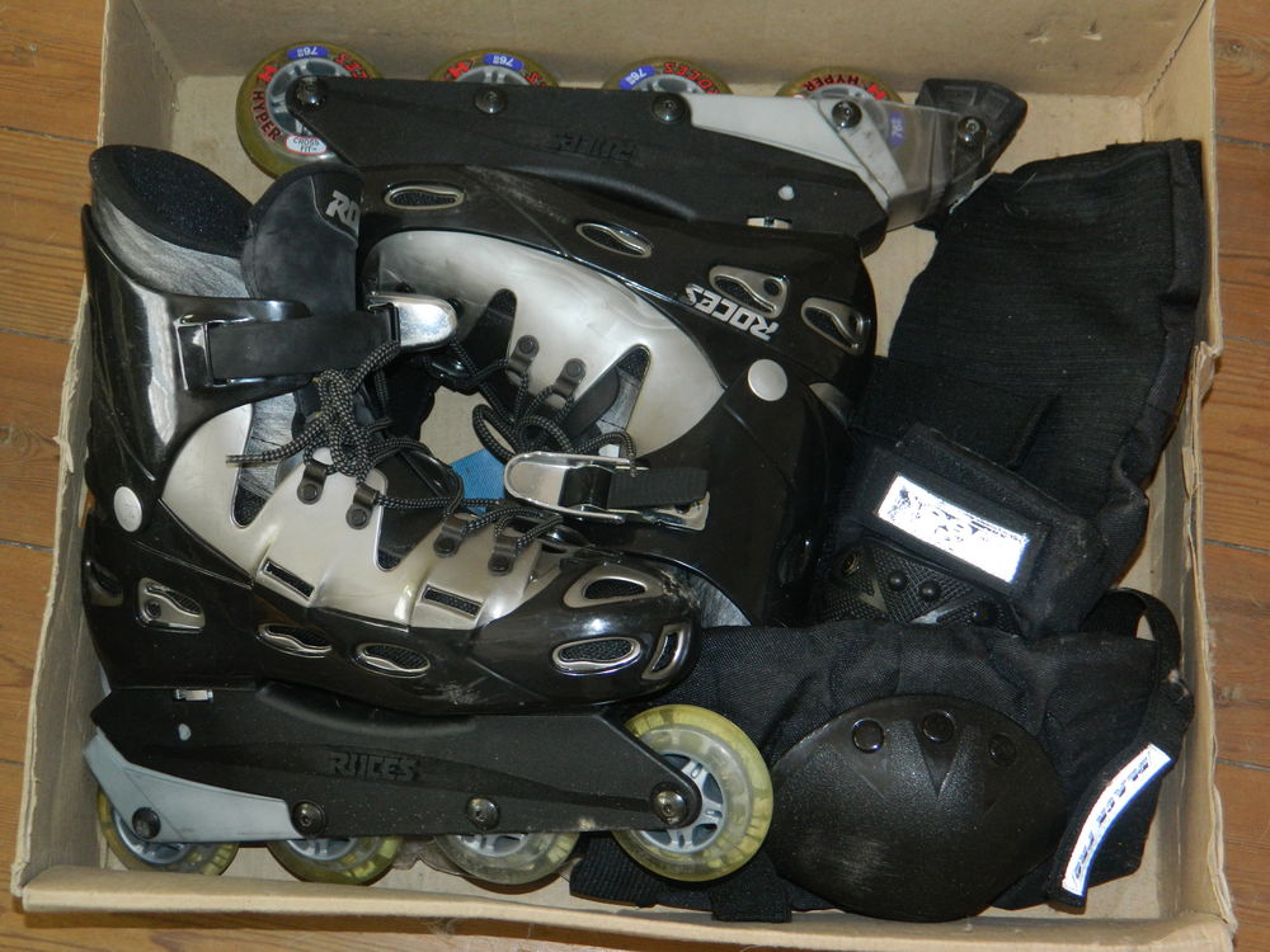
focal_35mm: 57
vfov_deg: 25.7
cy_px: 476
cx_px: 635
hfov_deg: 33.8
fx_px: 2091
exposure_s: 1/50
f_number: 3.8
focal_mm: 10.2
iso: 200
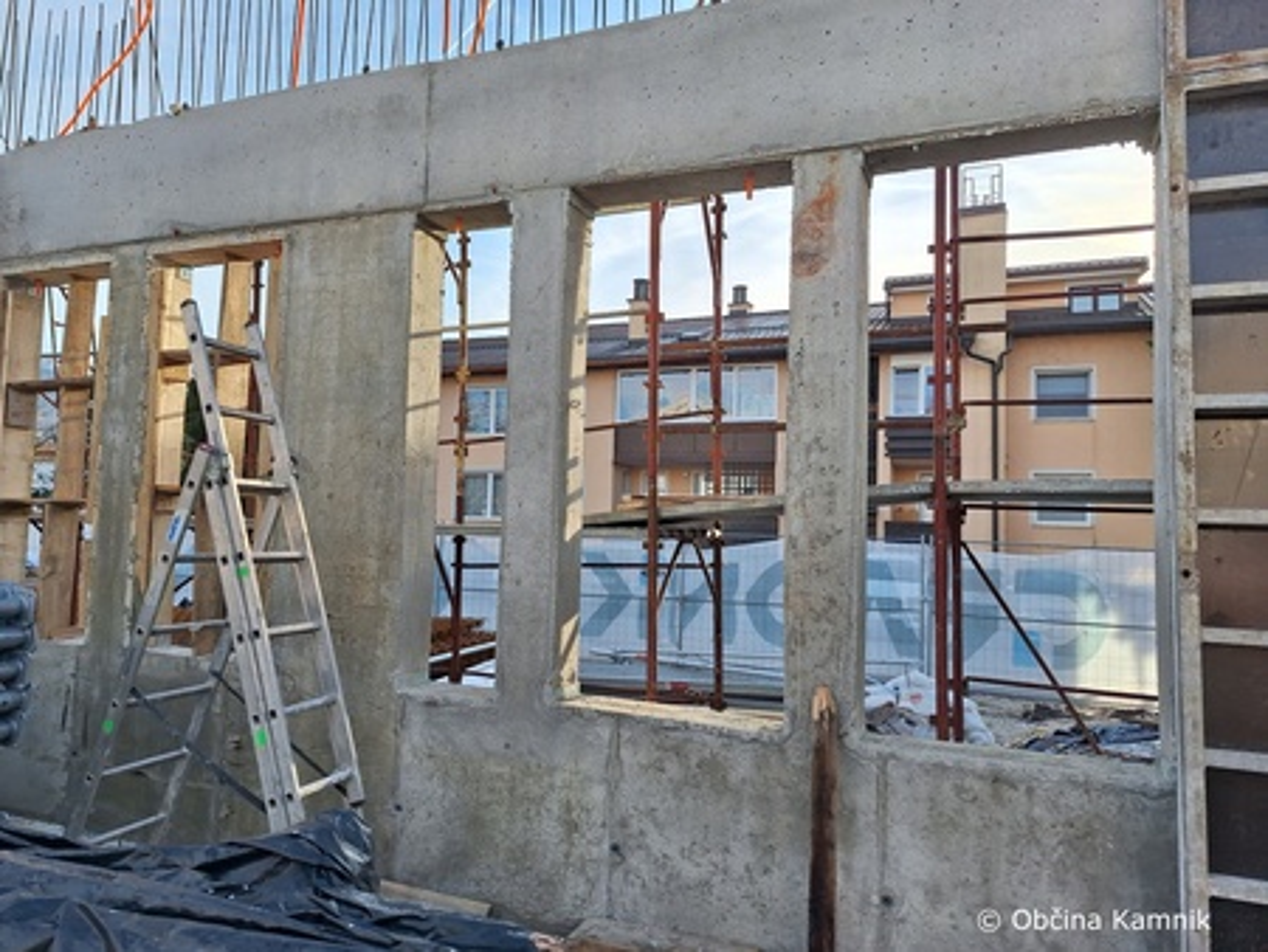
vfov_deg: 58.9
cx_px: 634
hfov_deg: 73.9
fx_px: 843
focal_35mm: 23
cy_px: 476
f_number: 1.8
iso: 40
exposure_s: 1/1052
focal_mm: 5.54
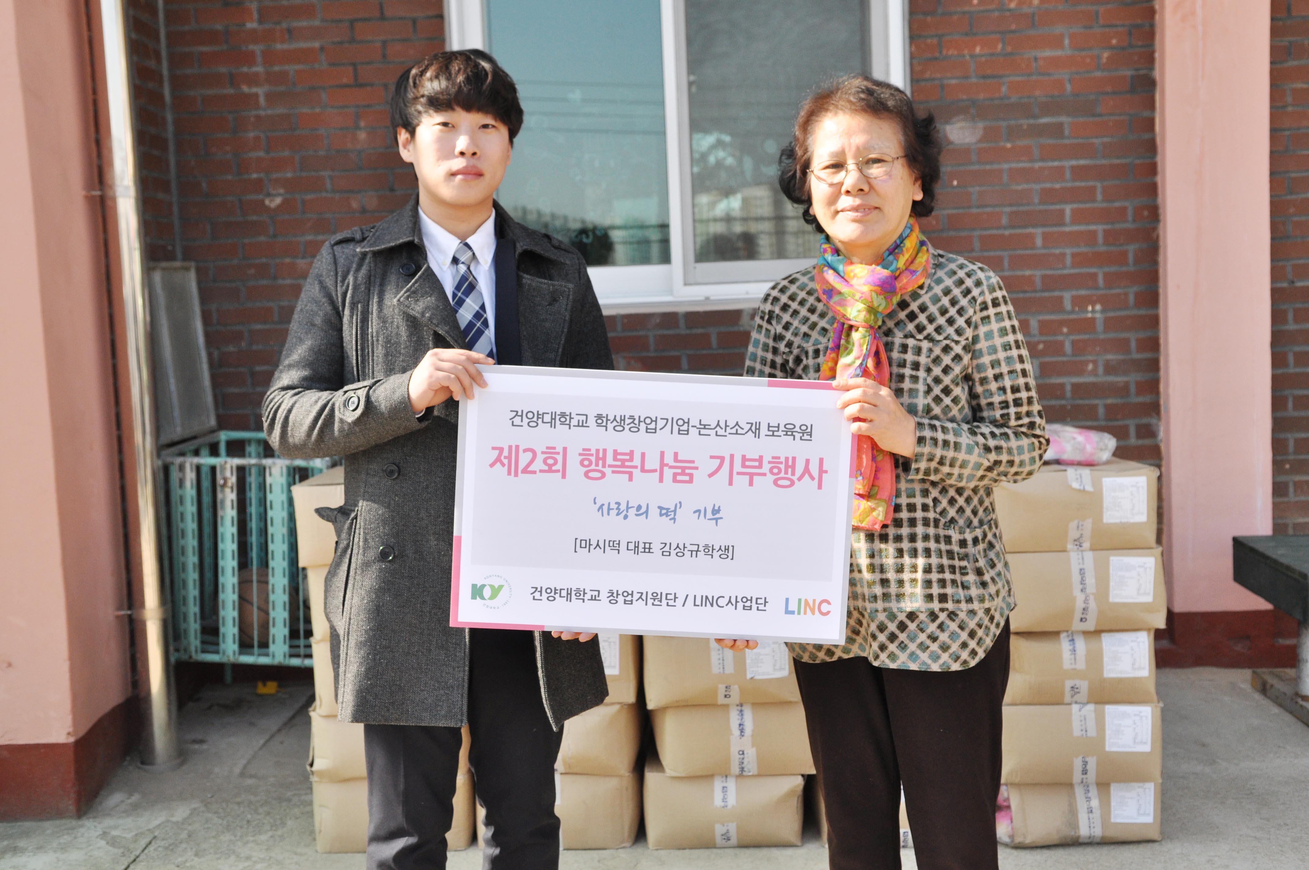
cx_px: 654
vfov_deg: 31.8
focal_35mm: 42
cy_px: 435
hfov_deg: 46.4
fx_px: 1525
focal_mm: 28
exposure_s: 1/2000
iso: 500
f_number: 5
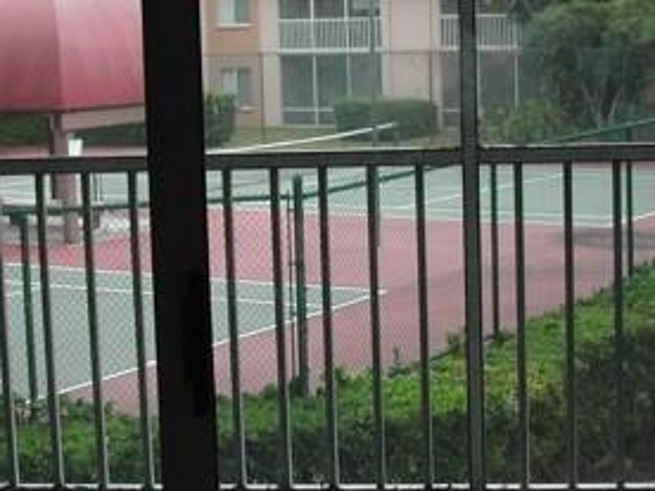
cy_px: 228
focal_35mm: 88
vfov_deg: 16.8
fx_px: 1665
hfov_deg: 22.2
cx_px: 373
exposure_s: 1/80.4
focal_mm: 8
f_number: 2.8
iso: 100
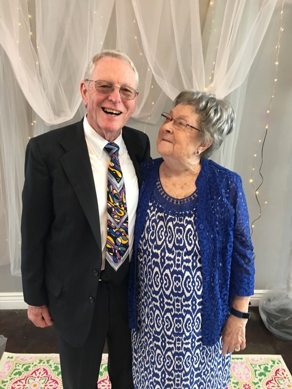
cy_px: 194
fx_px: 326
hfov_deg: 48.2
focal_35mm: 29
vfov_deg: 61.7
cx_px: 146
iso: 100
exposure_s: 1/30
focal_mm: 4.15
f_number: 2.2
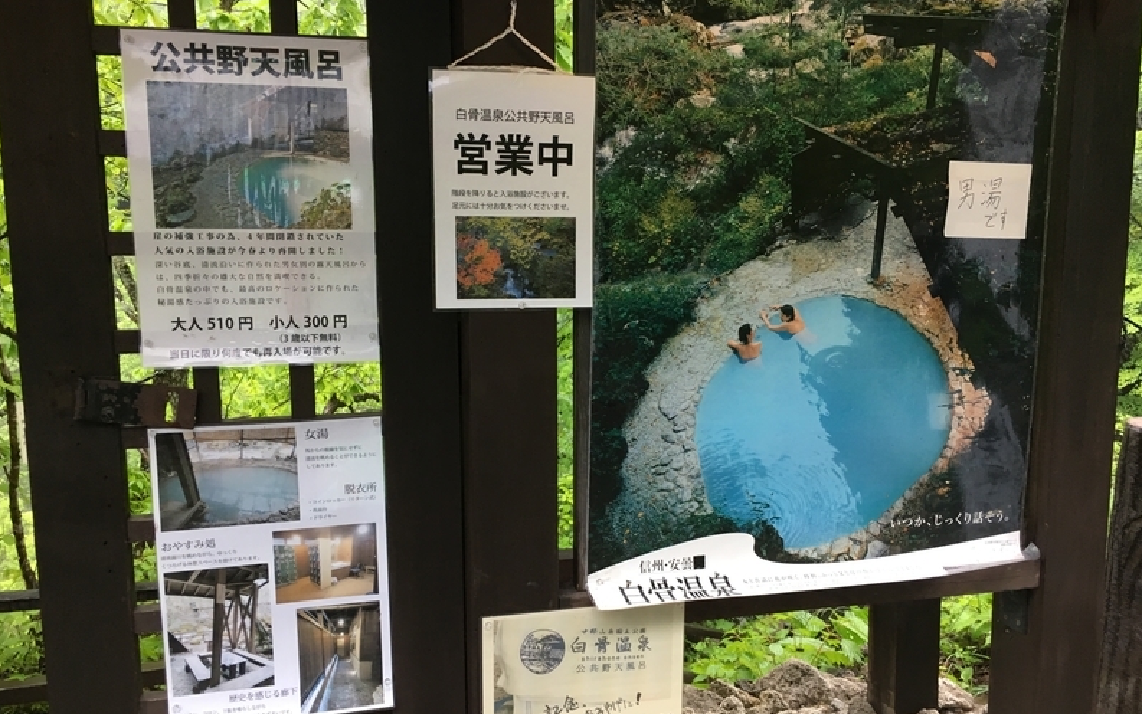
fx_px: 965
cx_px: 569
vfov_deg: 40.5
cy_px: 406
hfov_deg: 61.2
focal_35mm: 31
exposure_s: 1/30
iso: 40
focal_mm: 4.15
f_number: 2.2
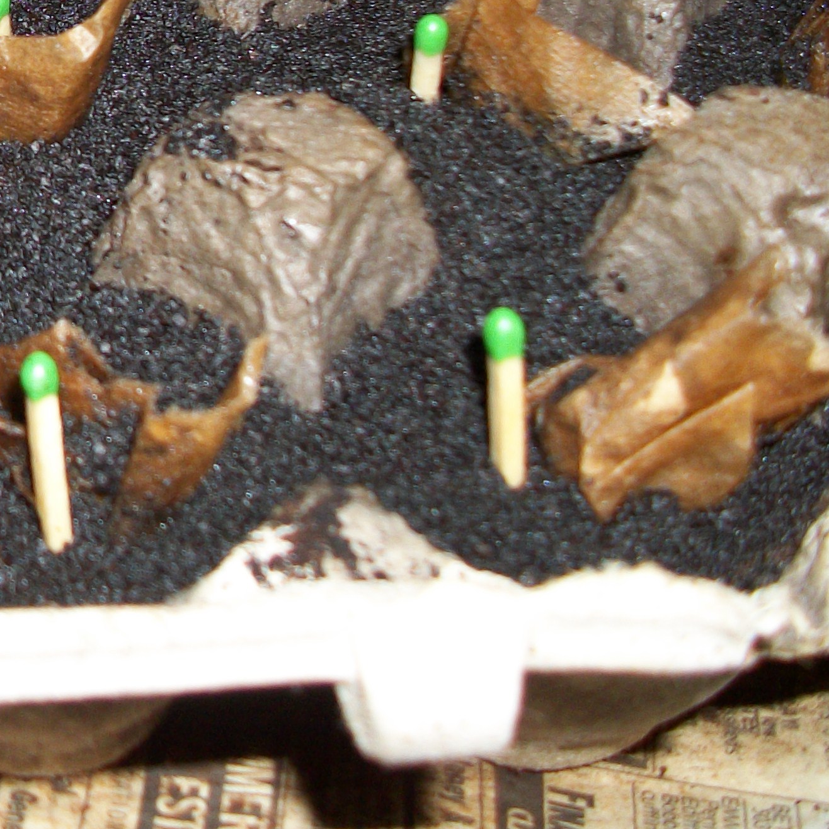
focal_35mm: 86
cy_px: 32
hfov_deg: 18.9
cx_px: -217
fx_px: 2330
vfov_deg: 19.7
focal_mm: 5.7
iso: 80
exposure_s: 1/60
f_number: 2.9
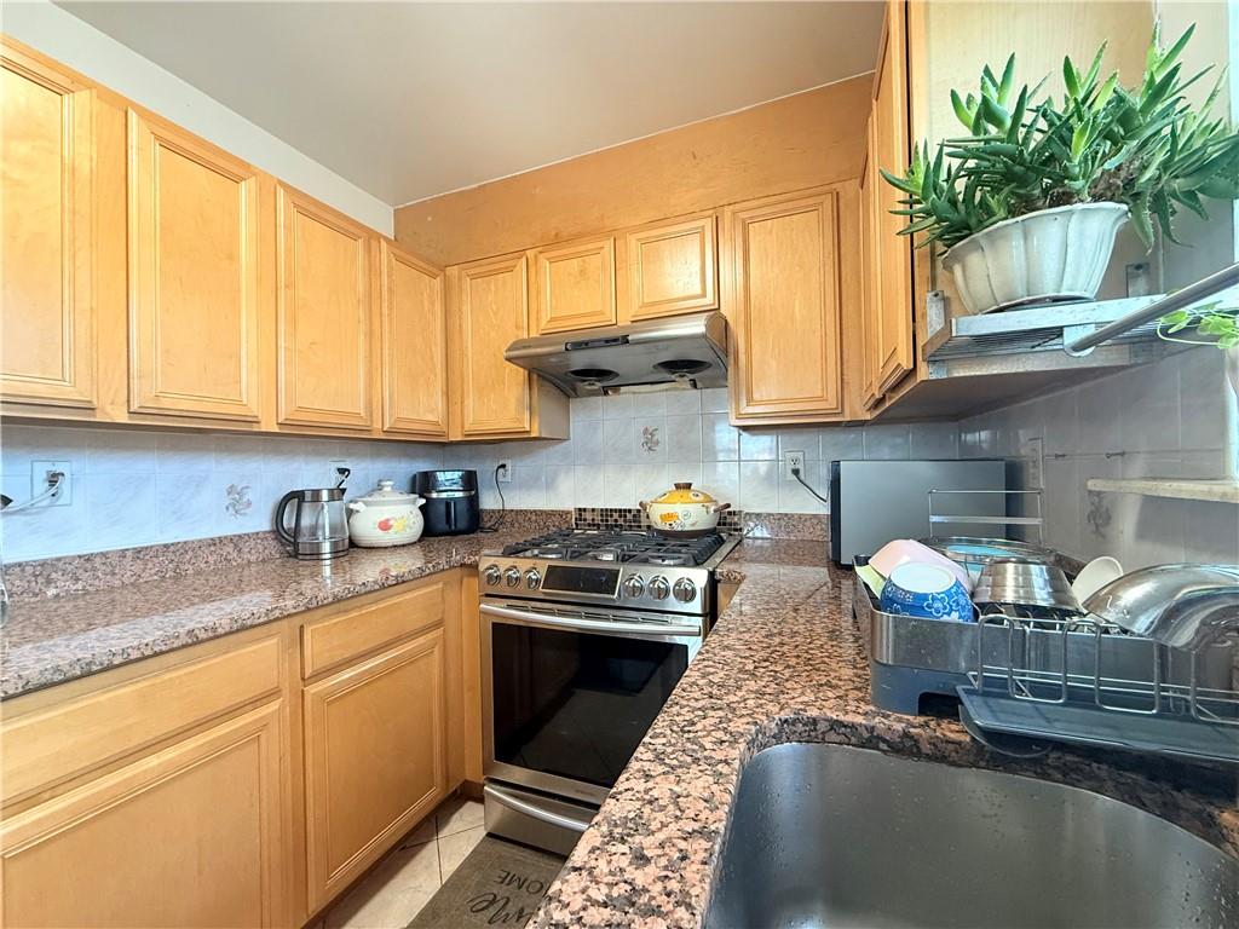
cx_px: 620
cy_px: 464
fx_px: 501
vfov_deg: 85.7
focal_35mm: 14
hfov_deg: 102.1
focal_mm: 2.22
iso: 320
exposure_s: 1/60
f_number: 2.2
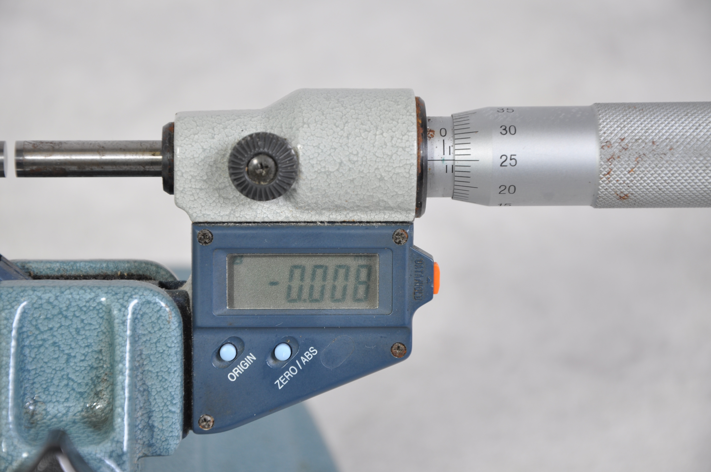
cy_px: 236
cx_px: 356
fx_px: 3107
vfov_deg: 8.7
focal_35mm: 158
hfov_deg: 13.1
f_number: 8
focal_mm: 105
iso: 200
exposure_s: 1/30
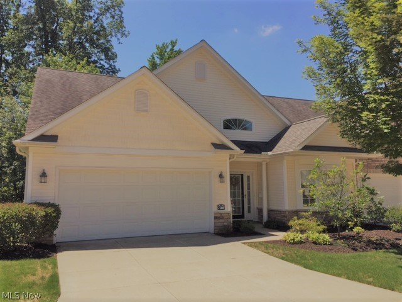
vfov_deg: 48.2
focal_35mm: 29
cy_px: 151
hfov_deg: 61.7
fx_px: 337
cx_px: 201
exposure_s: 1/1883
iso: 32
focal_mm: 4.15
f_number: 2.2
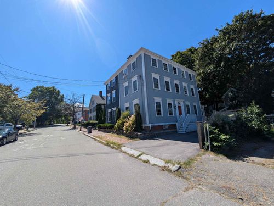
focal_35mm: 14
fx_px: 111
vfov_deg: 85.7
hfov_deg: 102.1
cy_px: 103
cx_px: 137
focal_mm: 1.83
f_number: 2.2
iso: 45
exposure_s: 1/1815
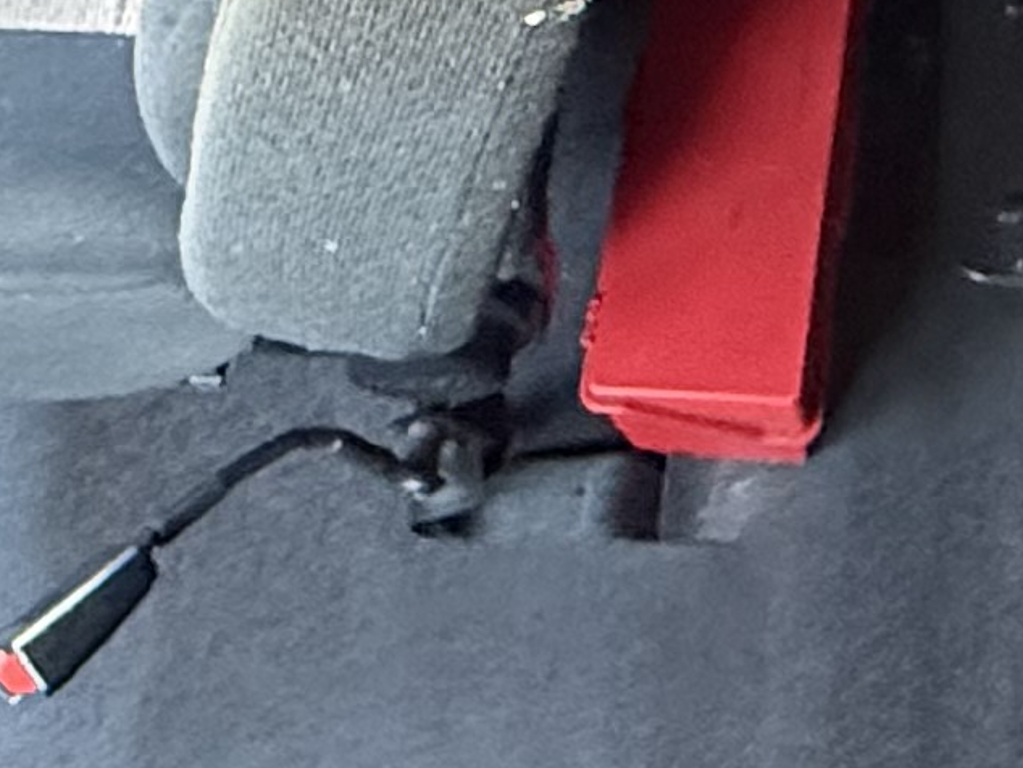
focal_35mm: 89
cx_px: 976
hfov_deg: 21.4
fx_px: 2631
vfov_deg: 15.4
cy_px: -368
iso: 800
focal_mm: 2.22
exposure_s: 1/60
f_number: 2.2
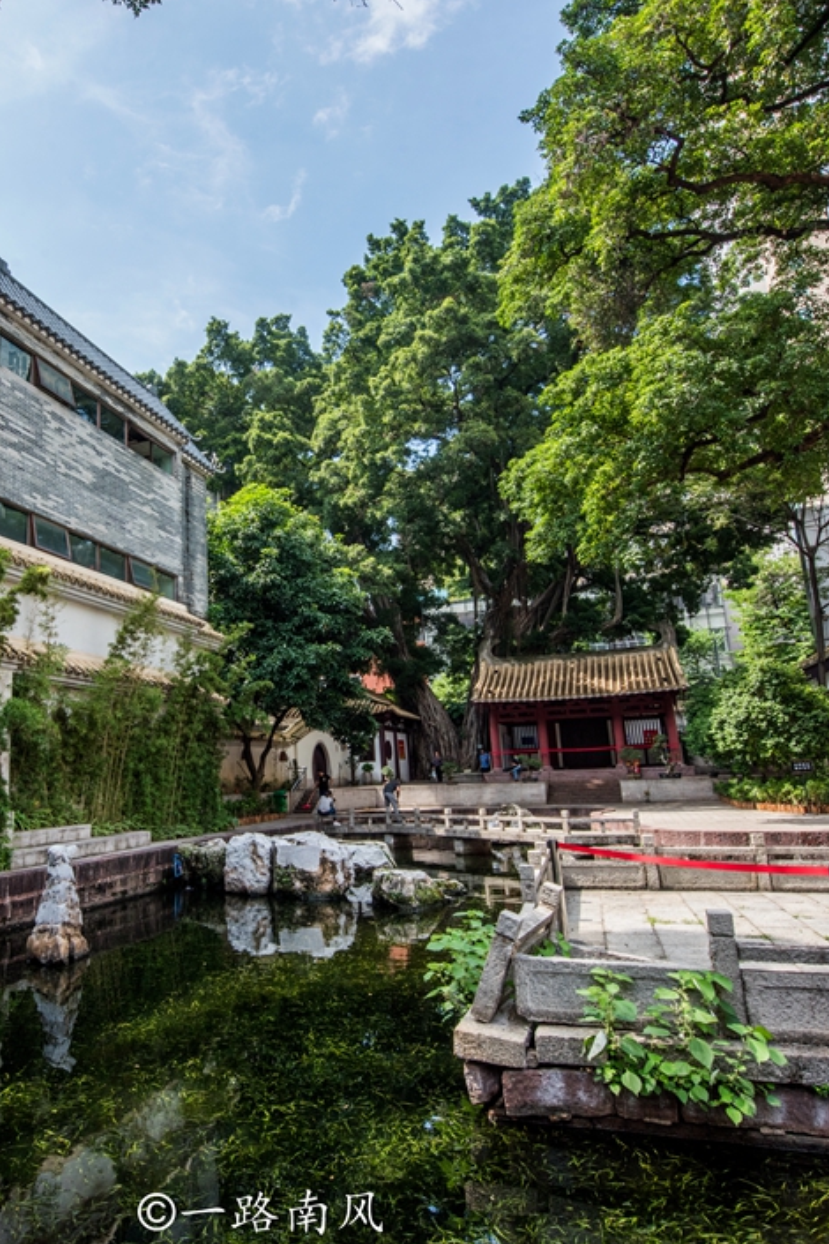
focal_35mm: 23
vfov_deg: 76.1
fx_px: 794
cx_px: 263
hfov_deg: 53.8
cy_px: 615
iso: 200
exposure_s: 1/100
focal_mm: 15
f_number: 13
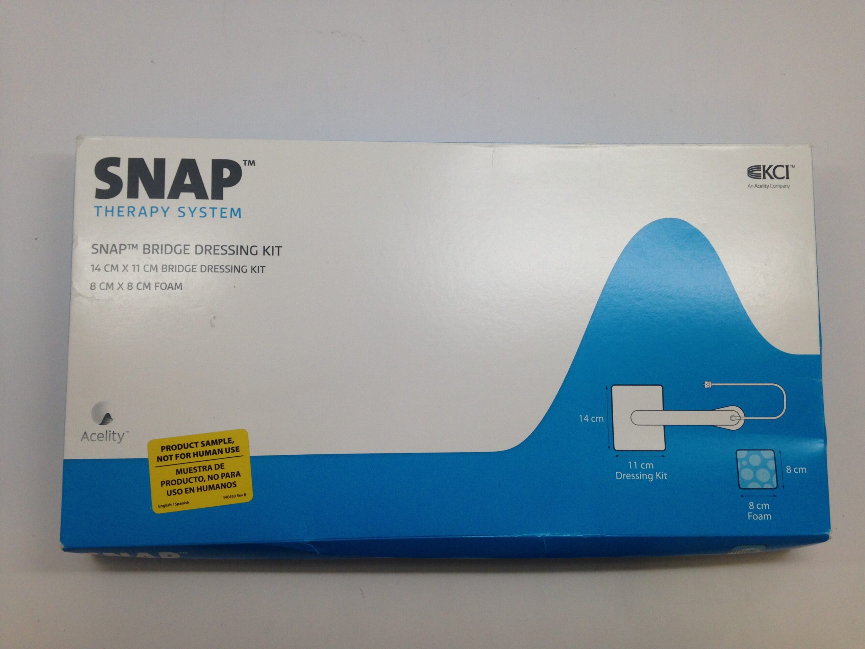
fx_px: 825
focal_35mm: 33
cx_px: 432
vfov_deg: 42.9
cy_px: 324
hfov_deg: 55.4
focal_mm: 4.12
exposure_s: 1/120
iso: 80
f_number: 2.4
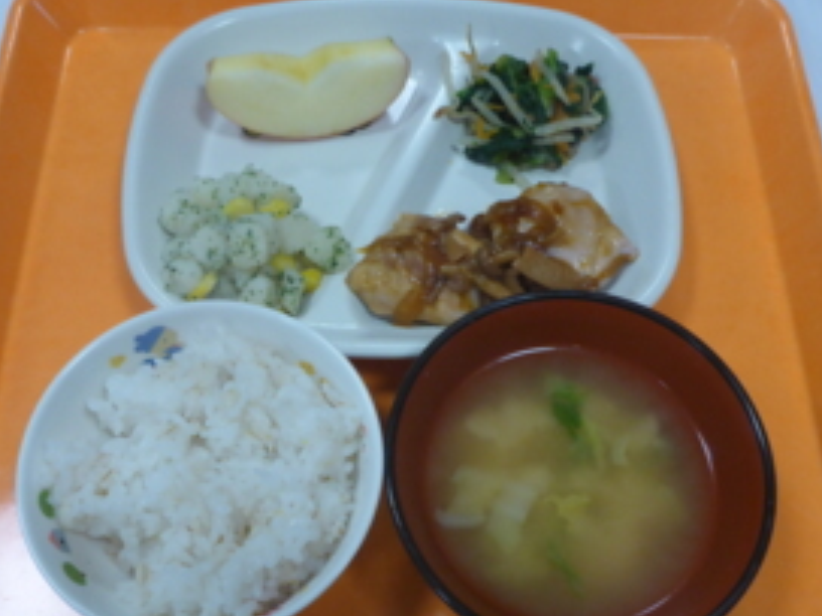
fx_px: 855
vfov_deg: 39.5
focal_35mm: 36
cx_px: 408
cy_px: 374
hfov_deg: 51.4
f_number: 3.3
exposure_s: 1/60
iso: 320
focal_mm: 4.9
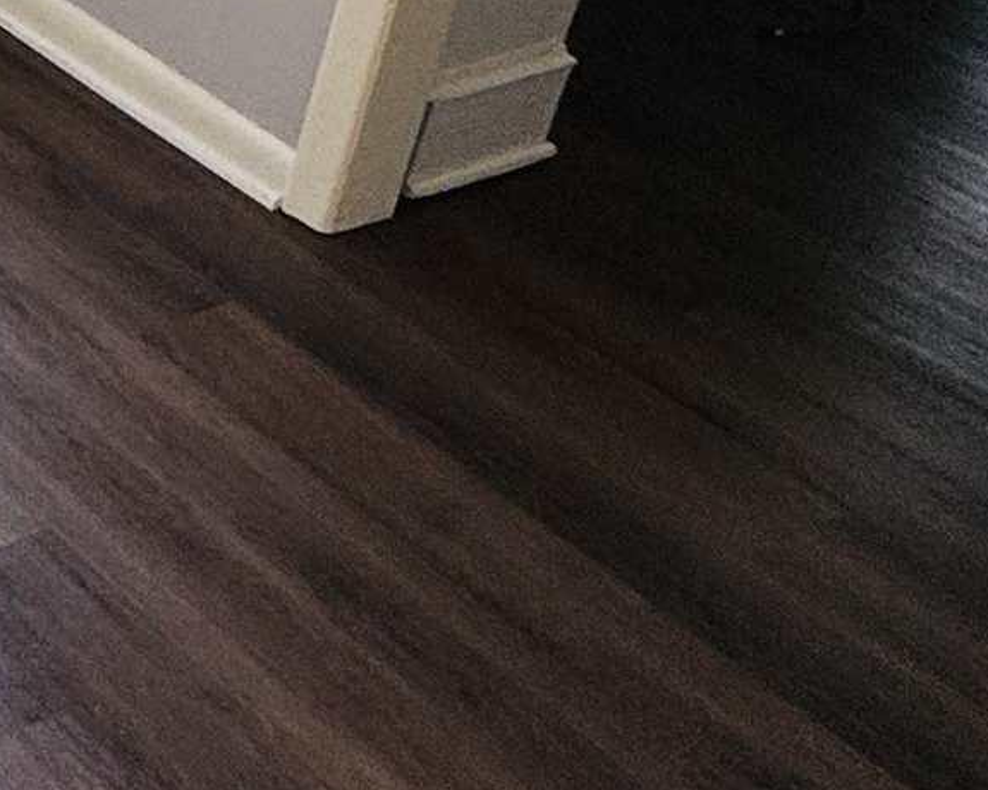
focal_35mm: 73
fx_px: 2135
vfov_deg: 19.5
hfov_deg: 19.5
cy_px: -210
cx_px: -787
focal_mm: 2.22
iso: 80
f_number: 2.2
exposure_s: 1/120
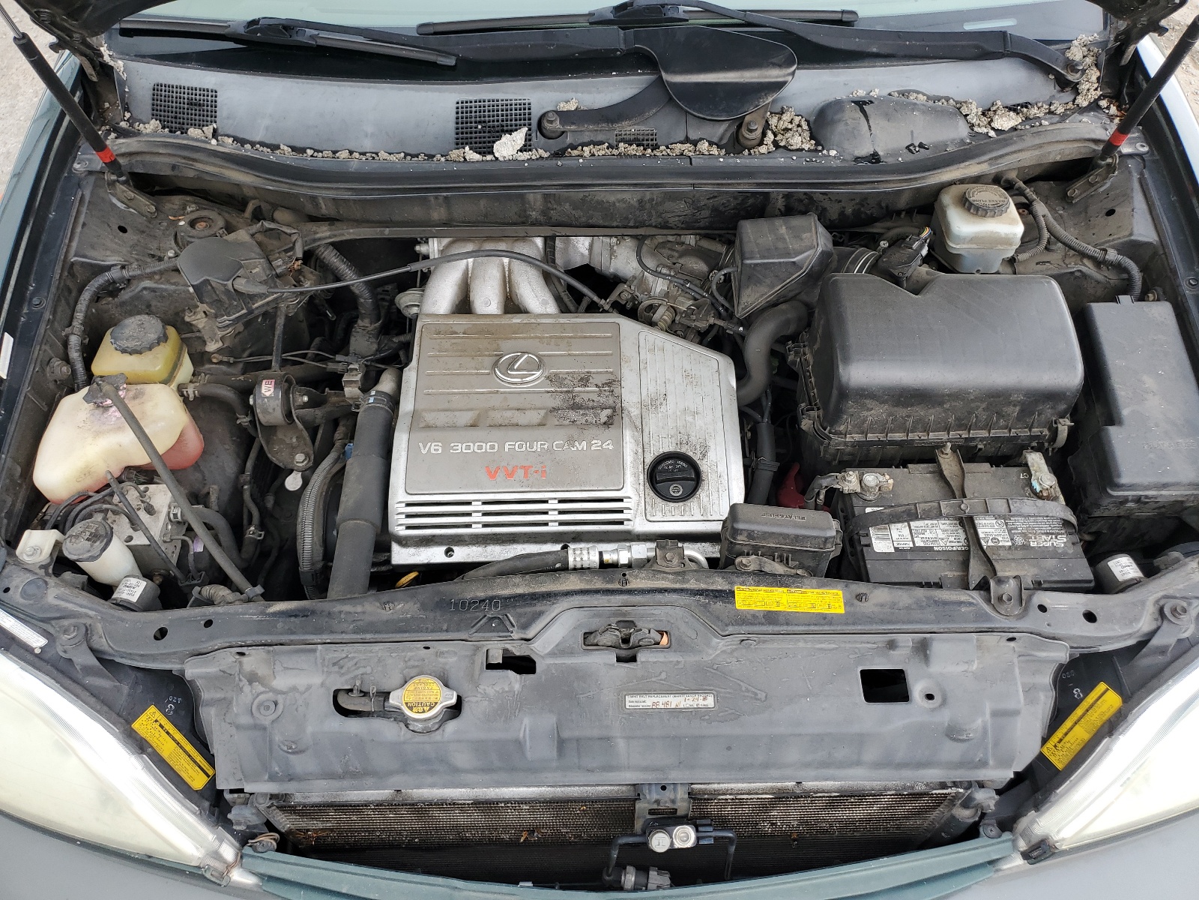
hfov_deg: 67.3
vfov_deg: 53.1
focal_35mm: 26
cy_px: 450
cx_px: 600
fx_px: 901
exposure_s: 1/189
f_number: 1.5
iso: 50
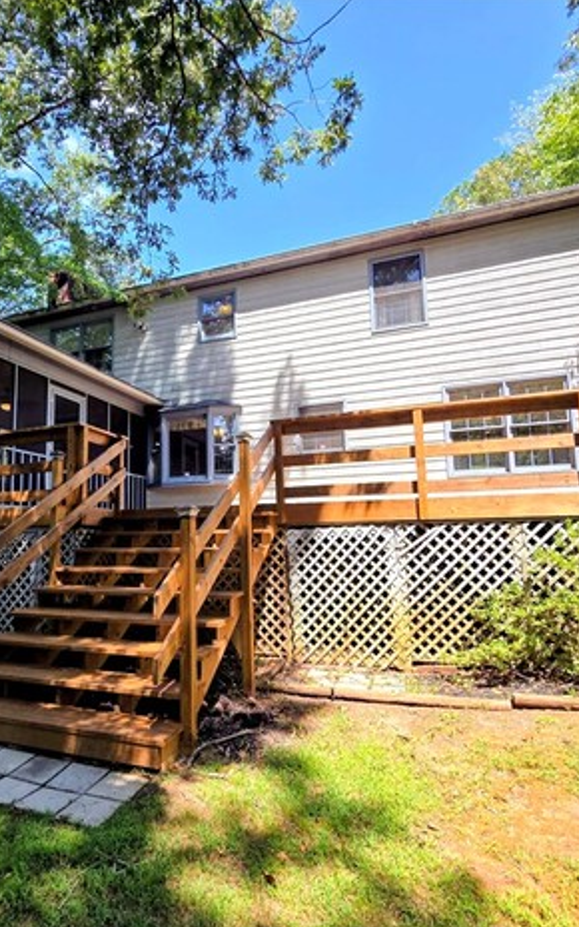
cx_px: 204
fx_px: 480
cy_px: 473
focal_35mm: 19
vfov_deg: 88.0
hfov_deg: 61.0
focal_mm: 2.2
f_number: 2.2
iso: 50
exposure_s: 1/657
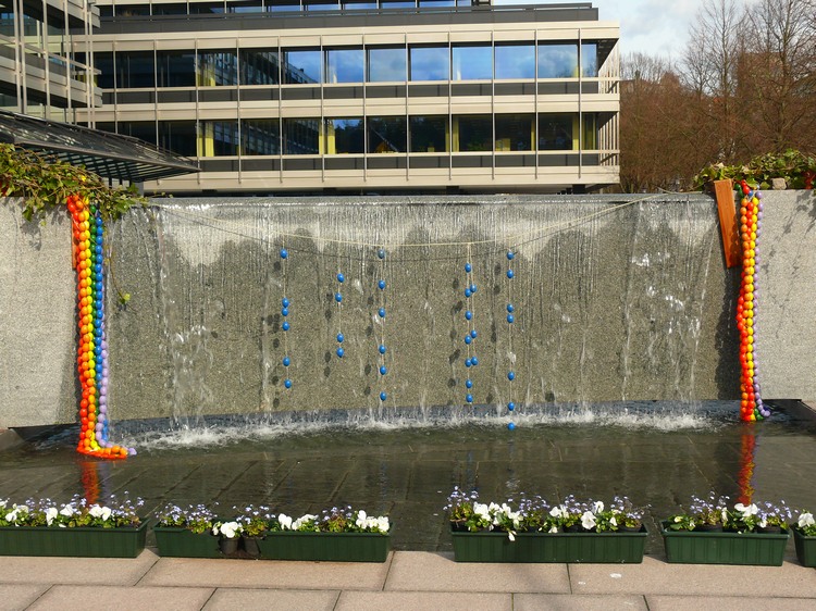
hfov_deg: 38.9
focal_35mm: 49
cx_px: 408
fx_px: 1155
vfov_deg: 29.7
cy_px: 306
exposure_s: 1/200
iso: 100
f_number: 4
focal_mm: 10.3
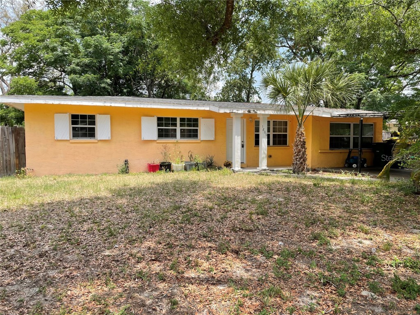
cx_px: 210
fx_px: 315
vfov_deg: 53.1
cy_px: 158
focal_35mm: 26
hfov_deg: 67.3
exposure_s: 1/1171
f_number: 1.6
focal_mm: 4.2
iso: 32
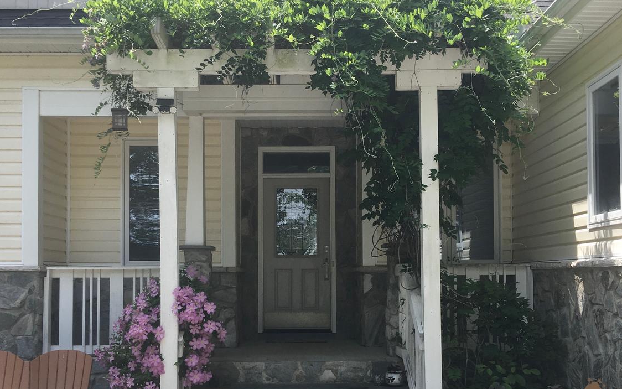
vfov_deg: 30.3
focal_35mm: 42
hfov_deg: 47.2
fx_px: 712
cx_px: 307
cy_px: 263
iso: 25
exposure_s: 1/545
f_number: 2.2
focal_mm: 4.15
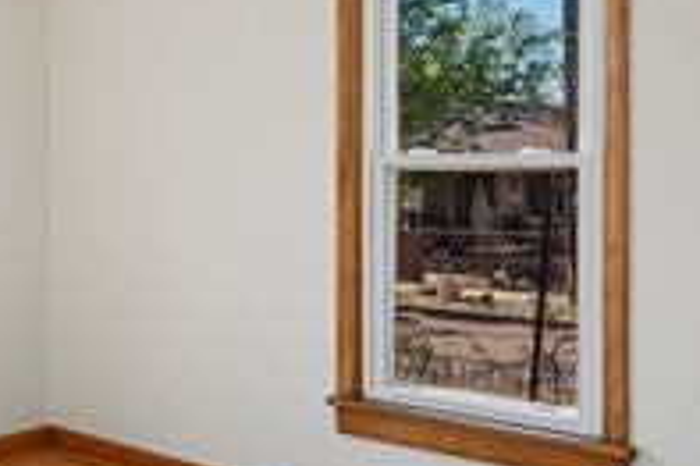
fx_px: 1010
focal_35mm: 52
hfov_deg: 33.8
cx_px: -46
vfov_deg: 25.8
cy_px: 167
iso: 100
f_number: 6.3
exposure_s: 1/8
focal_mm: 16
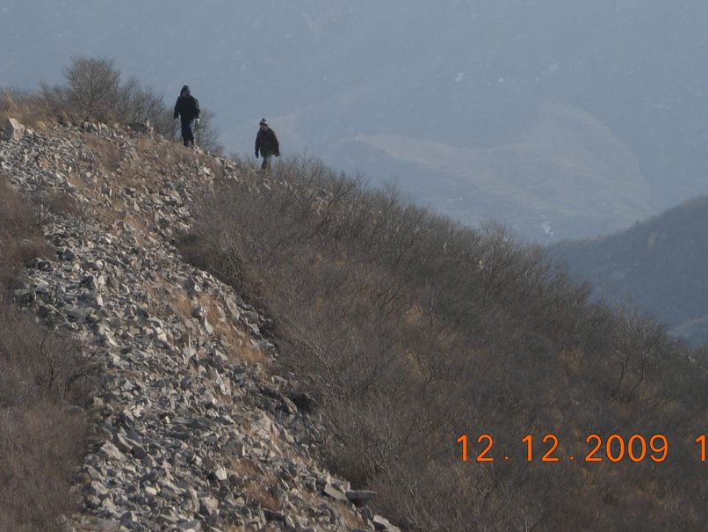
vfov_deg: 7.4
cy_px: 115
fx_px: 4092
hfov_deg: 9.9
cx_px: 283
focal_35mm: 200
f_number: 5.3
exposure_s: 1/352
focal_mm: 26.3
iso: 50
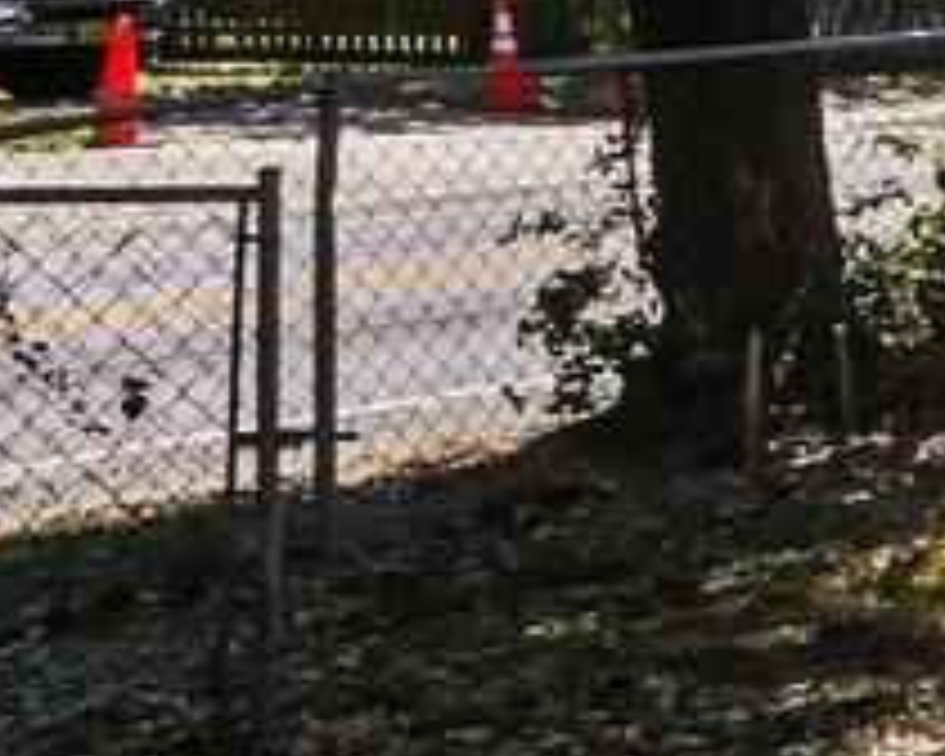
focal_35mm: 104
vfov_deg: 14.0
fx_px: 2909
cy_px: -324
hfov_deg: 10.0
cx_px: 3182
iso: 200
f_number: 8
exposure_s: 1/500
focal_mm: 7
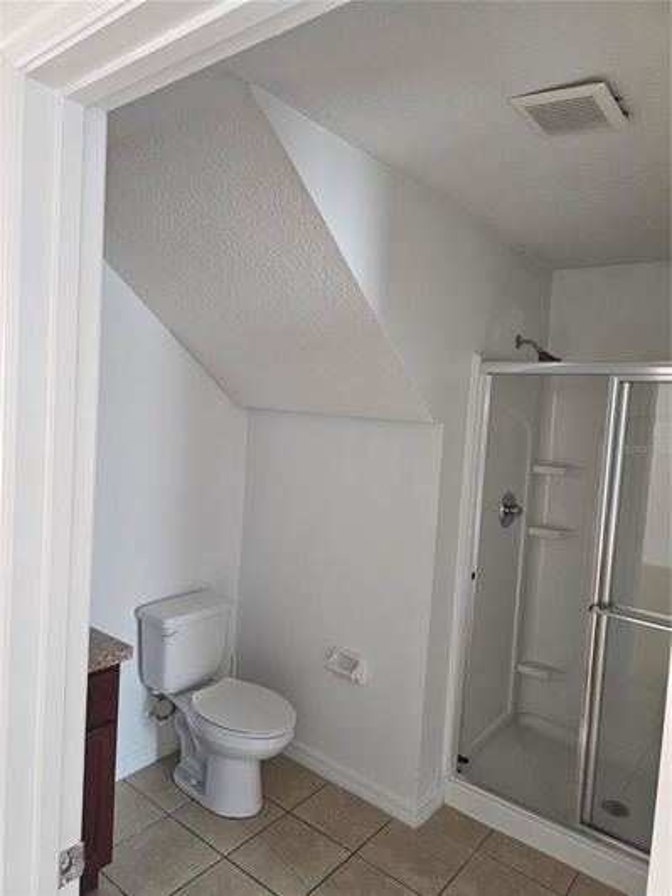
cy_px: 448
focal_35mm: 23
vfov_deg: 73.9
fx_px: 595
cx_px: 336
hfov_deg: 58.9
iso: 400
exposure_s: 1/120
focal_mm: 6.3
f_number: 1.7
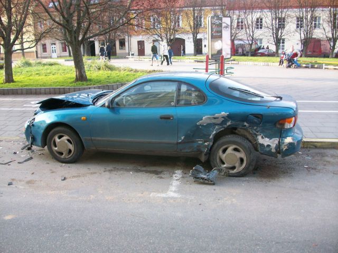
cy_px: 126
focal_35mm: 34
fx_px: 332
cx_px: 169
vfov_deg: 41.8
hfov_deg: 54.0
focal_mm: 5.7
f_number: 2.8
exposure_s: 1/90.5
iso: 80
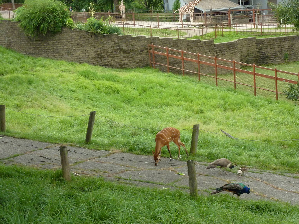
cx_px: 154
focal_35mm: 86
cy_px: 113
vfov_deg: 17.2
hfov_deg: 22.8
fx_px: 743
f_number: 4.2
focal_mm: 13.7
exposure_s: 1/320
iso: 400
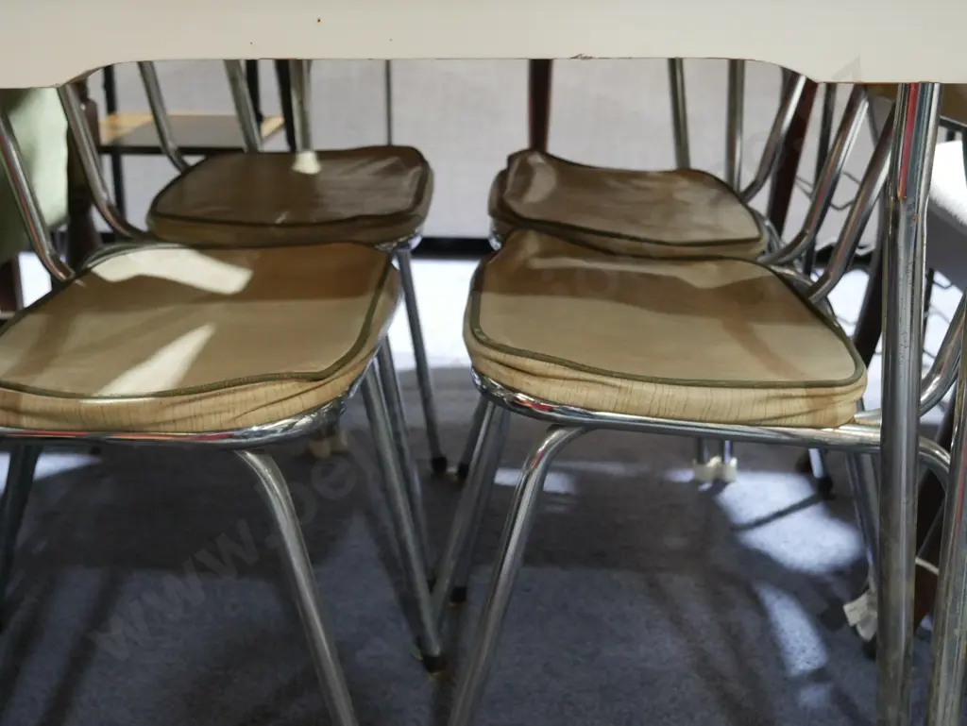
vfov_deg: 34.4
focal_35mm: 42
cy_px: 363
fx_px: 1174
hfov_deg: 44.8
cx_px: 484
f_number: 4.6
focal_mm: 21
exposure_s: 1/60
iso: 3200
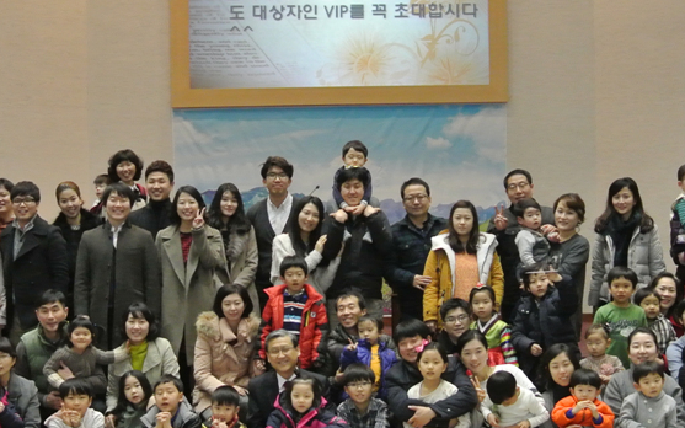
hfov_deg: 30.2
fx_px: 1269
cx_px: 337
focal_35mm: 68
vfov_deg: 19.1
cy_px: 243
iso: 1100
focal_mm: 11
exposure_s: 1/60
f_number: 3.5
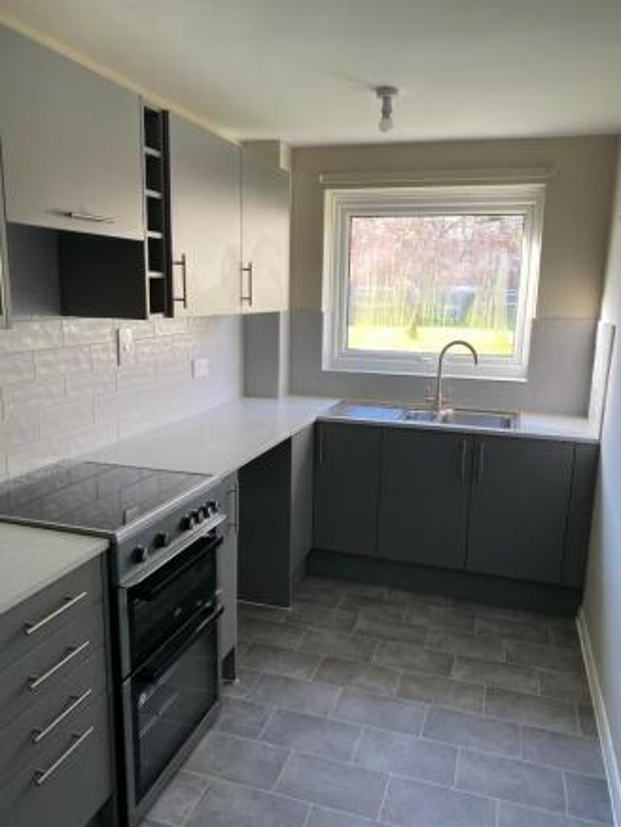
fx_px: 622
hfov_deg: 53.1
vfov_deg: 67.3
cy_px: 414
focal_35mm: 26
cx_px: 310
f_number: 1.8
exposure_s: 1/121
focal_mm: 4.25
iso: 125
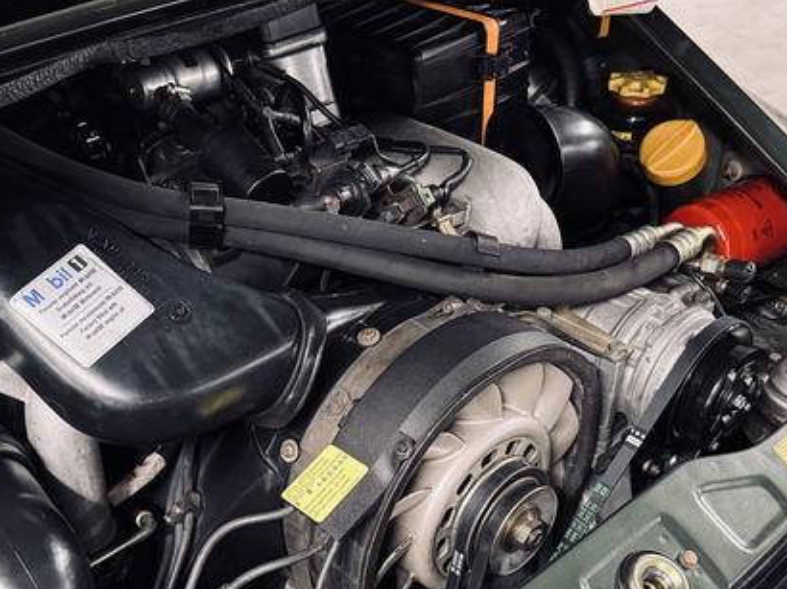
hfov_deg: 42.0
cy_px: 422
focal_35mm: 45
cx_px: 334
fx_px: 1022
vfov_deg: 31.7
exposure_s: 1/50
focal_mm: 6.76
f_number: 1.78
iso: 800
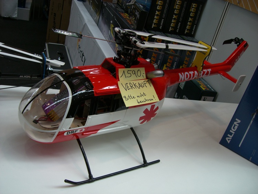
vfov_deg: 37.7
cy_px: 97
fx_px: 283
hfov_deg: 49.0
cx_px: 129
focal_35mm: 38
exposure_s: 1/100
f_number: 2.7
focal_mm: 6.2
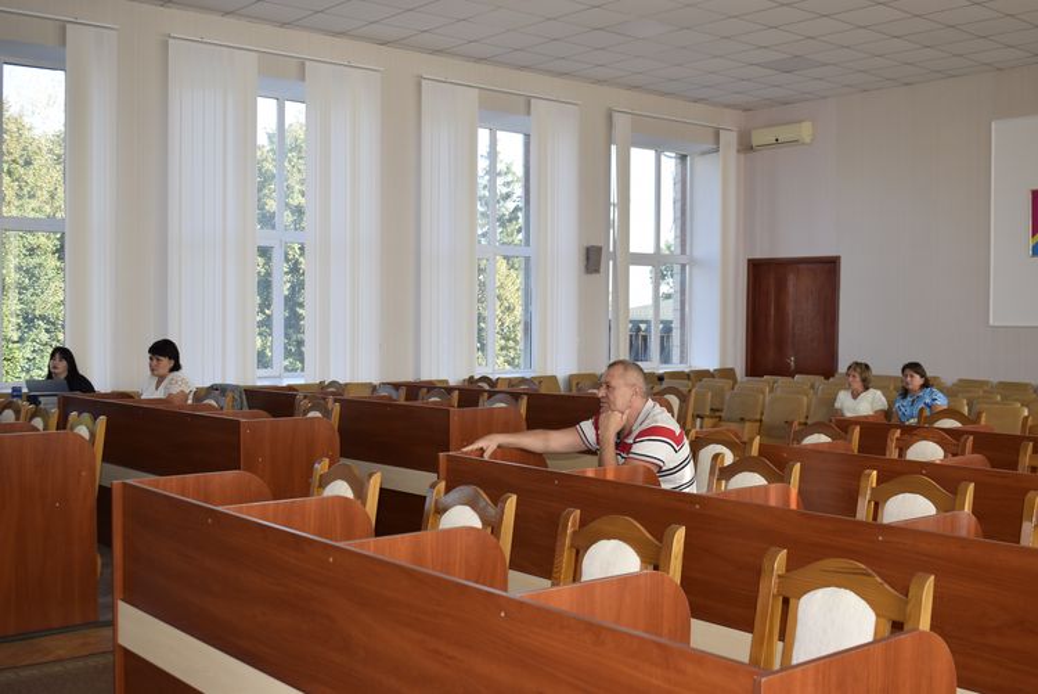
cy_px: 347
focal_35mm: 40
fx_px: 1168
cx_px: 519
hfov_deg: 47.9
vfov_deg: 33.1
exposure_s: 1/125
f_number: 5.6
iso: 200
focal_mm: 27
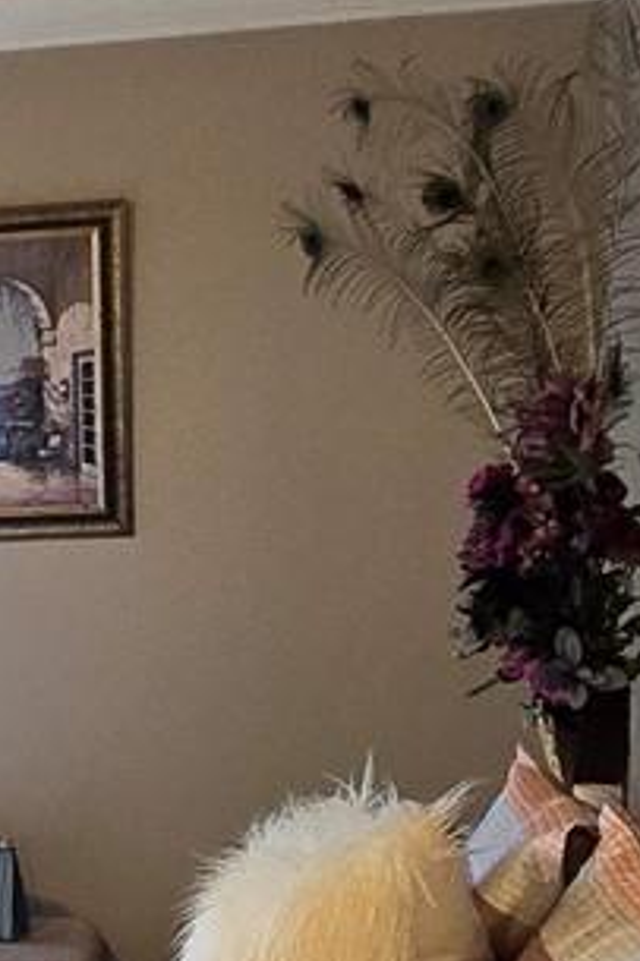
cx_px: -435
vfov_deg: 28.3
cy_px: 655
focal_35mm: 71
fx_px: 1895
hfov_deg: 16.6
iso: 320
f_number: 2.2
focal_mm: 2.2
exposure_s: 1/60
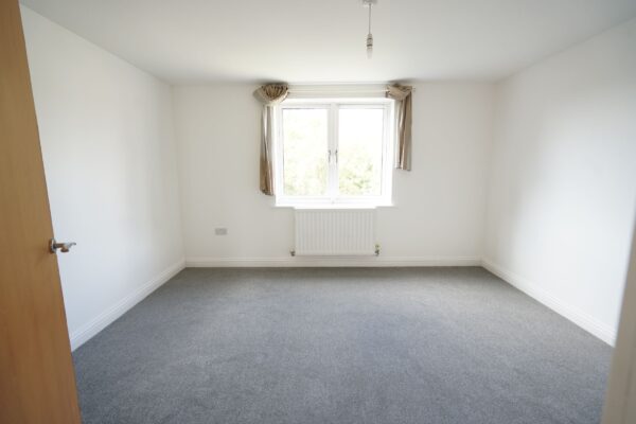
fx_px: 283
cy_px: 212
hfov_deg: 96.7
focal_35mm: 16
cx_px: 318
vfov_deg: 73.7
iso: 400
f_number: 4.5
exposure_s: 1/50
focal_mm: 16
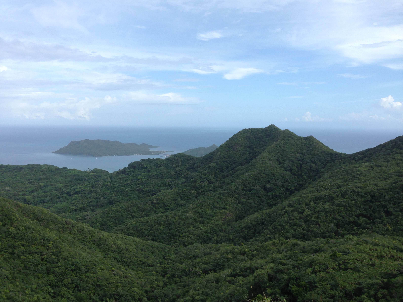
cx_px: 202
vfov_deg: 42.9
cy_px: 151
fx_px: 384
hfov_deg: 55.4
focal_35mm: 33
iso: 50
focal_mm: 4.12
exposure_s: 1/1130
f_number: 2.4
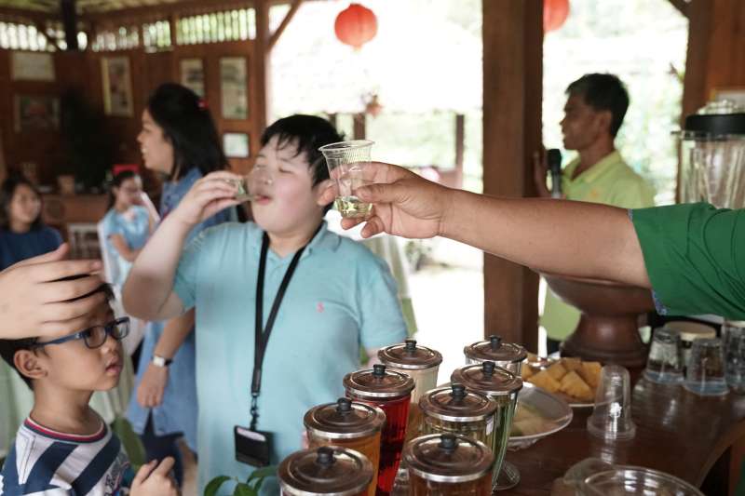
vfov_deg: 36.9
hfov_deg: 53.1
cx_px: 372
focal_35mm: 36
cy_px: 248
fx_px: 745
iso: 5000
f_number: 4
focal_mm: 36
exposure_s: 1/125
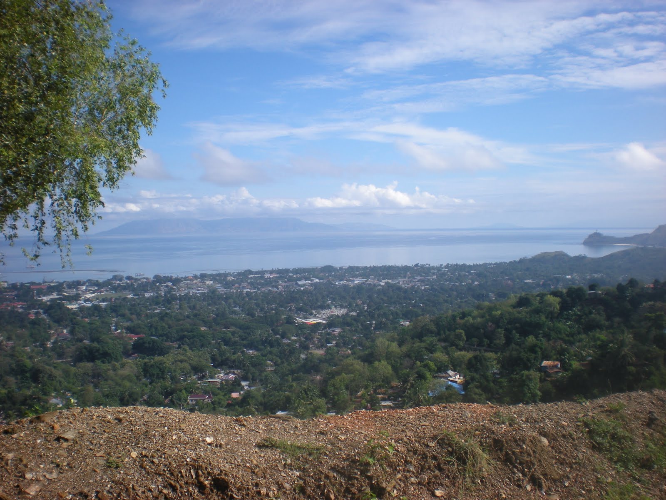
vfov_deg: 37.7
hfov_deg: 49.0
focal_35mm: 38
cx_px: 333
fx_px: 731
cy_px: 250
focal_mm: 6.3
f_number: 4.6
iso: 64
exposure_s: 1/470
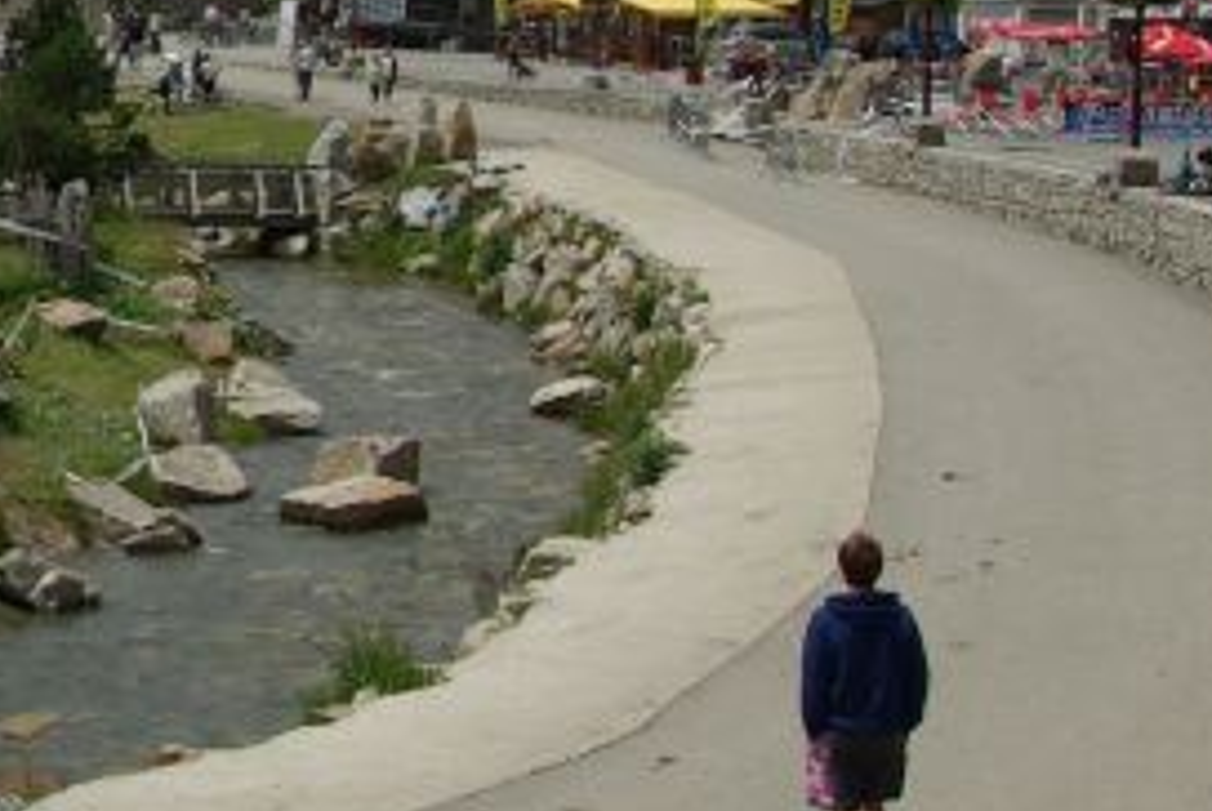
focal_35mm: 79
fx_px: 2662
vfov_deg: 17.1
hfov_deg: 23.9
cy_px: 125
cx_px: -147
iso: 100
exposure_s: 1/500
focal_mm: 16
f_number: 8
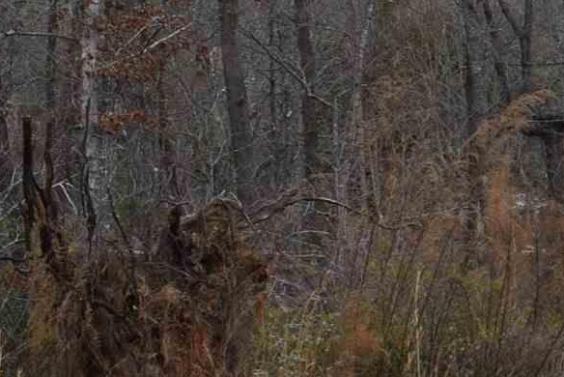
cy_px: 123
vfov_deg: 9.7
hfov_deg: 12.5
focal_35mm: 142
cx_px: 1180
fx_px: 2226
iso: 200
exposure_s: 1/250
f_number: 8
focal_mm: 18
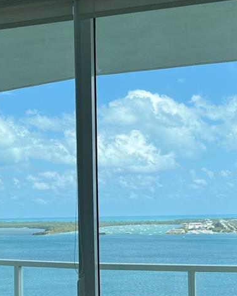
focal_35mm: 65
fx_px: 570
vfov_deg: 28.8
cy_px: 215
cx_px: 66
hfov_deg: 23.3
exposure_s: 1/2353
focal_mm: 5.7
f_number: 1.5
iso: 50
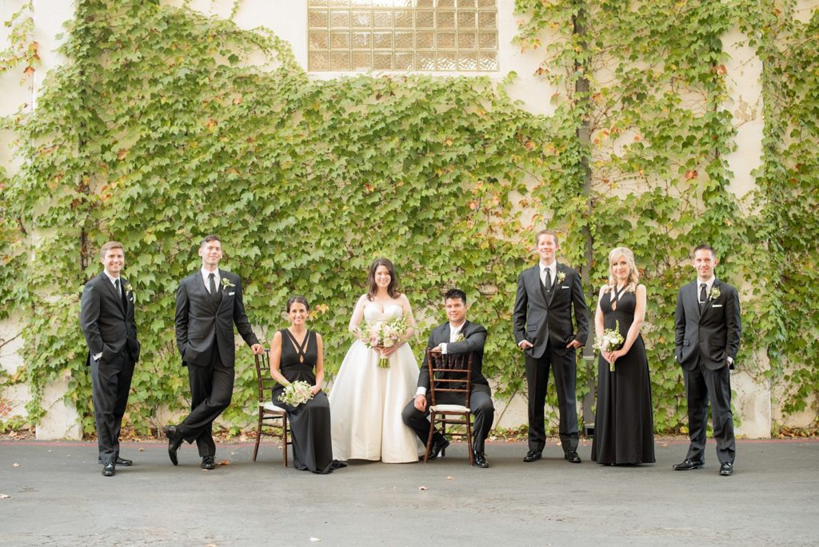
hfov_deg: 39.6
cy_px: 274
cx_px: 410
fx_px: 1138
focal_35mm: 50
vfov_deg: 27.0
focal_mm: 50
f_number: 3.2
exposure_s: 1/100
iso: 500
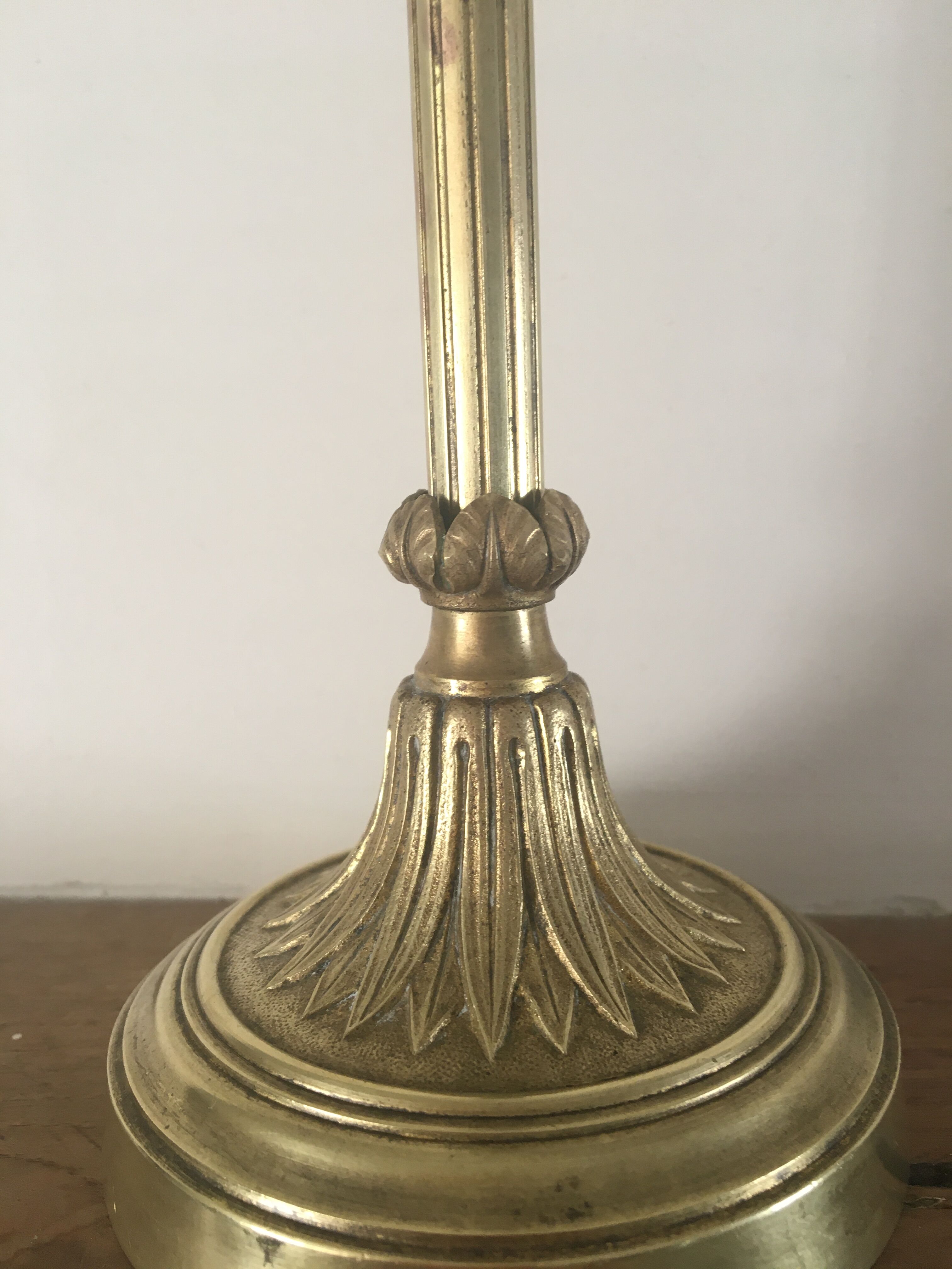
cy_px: 634
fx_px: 1063
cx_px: 476
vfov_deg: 61.7
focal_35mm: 29
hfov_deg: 48.2
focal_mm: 4.15
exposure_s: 1/33
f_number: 2.2
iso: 64
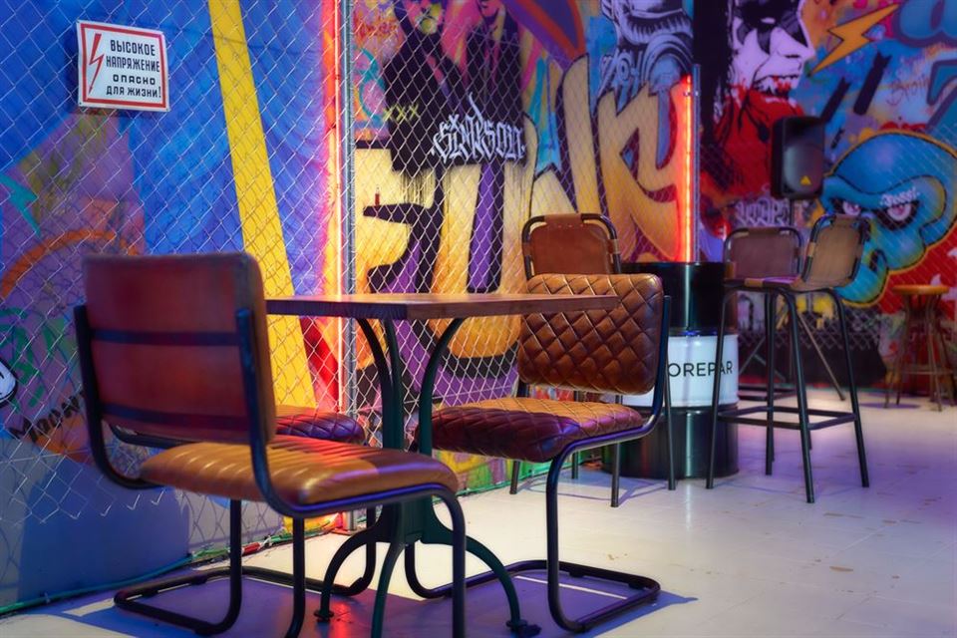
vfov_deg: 31.9
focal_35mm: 42
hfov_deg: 46.4
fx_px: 1116
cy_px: 319
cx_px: 478
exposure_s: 1/80
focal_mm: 42
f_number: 2.8
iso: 2500
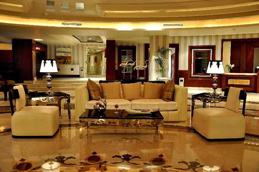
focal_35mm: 33
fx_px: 237
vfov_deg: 39.9
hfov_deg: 57.3
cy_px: 86
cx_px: 130
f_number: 3.8
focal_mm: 22
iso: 200
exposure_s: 1/1.6
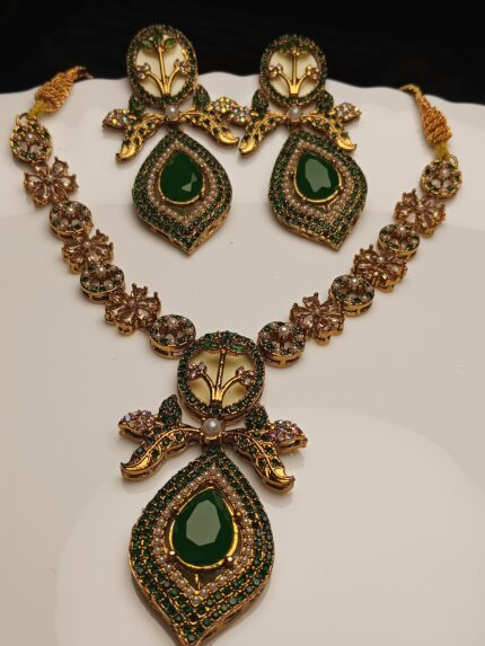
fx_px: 710
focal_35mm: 38
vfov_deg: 49.0
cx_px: 242
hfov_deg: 37.7
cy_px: 323
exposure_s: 1/367
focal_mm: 3.98
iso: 50
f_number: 1.8
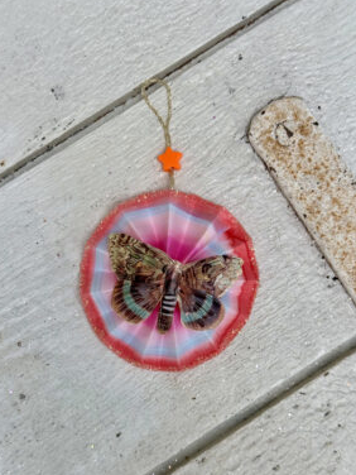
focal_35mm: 51
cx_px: 183
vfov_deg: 37.5
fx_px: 699
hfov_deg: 28.6
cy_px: 238
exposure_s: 1/175
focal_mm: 6.76
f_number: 1.78
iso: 64
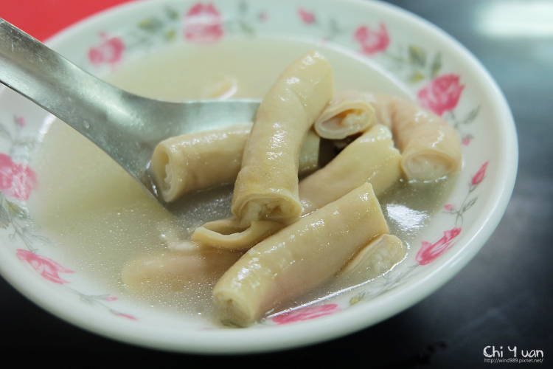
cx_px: 276
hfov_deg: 54.4
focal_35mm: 35
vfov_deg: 37.9
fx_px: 538
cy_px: 184
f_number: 4.2
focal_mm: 23.2
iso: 800
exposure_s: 1/30
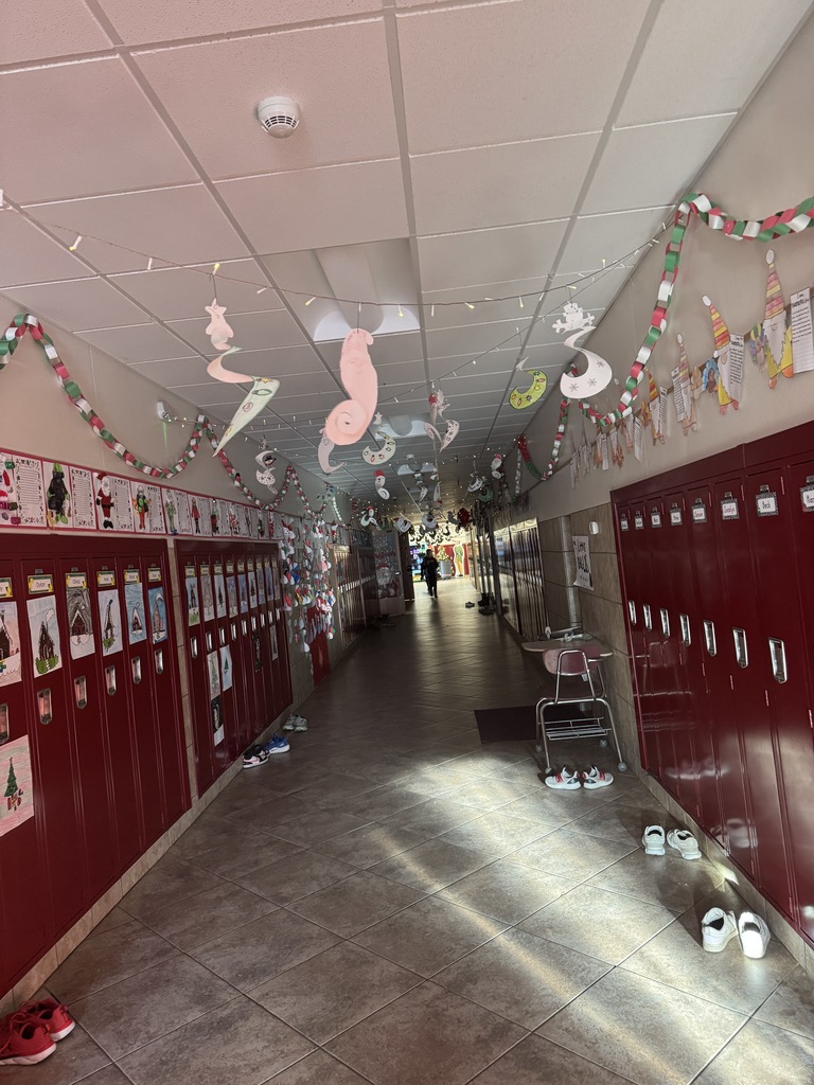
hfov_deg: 56.8
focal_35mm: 24
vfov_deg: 71.6
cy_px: 542
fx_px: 752
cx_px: 407
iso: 400
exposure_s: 1/60
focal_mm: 6.76
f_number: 1.78
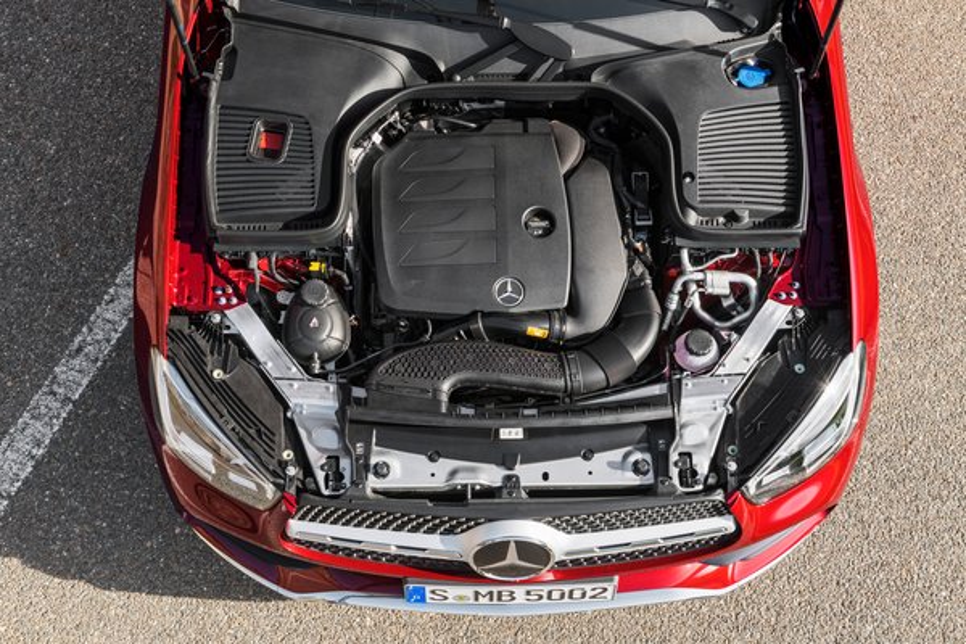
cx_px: 483
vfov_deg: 23.4
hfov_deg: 34.5
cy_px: 322
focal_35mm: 58
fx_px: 1556
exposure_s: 1/200
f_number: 11
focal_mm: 58
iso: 200
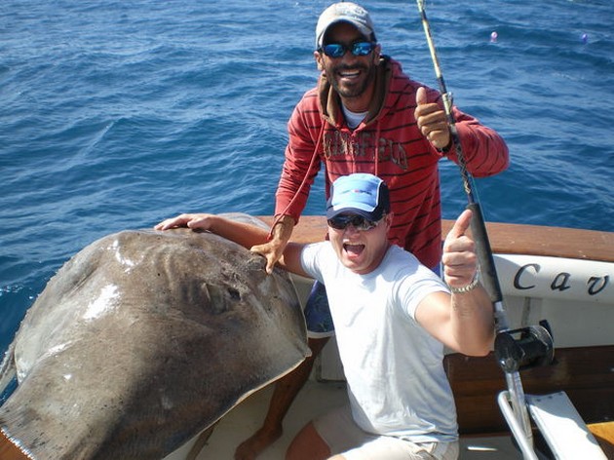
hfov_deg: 51.4
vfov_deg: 39.6
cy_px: 230
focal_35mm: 36
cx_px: 307
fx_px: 638
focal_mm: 6.3
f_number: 4.6
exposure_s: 1/250
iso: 50
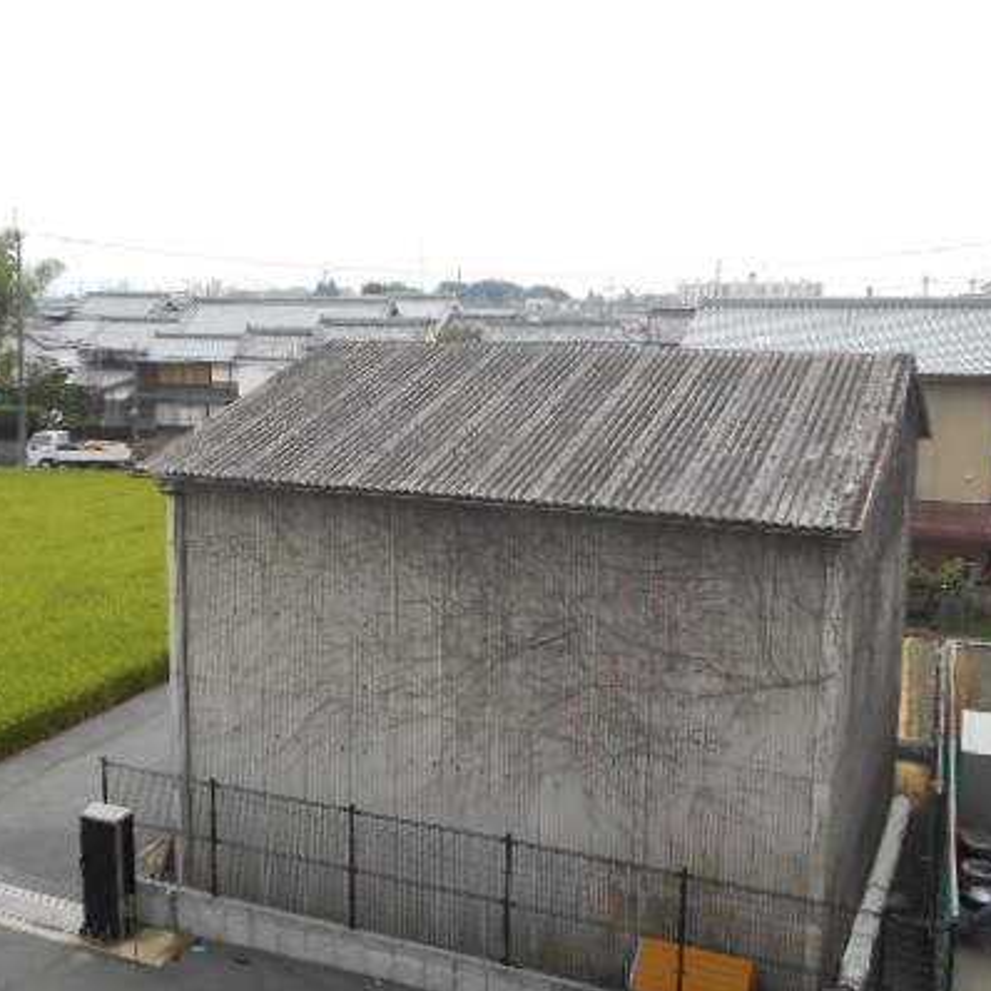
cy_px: 496
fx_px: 1198
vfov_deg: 44.9
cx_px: 383
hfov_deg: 44.6
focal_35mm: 37
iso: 80
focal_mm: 4.6
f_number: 3.2
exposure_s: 1/400
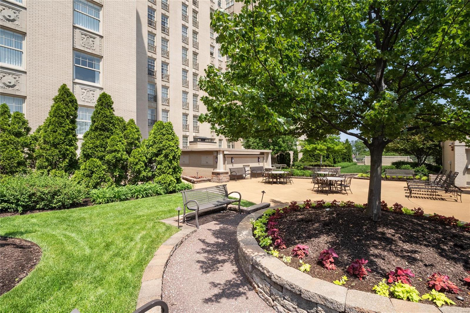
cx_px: 235
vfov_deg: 73.8
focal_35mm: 16
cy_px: 156
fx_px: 209
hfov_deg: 96.7
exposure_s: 1/400
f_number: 10
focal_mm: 8
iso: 400
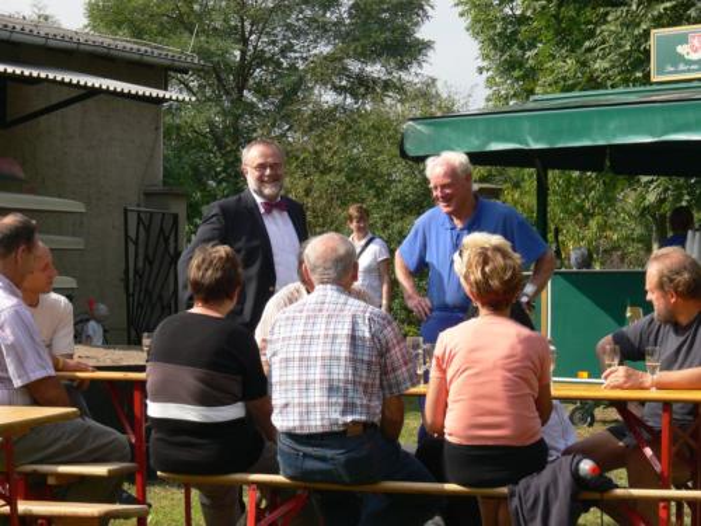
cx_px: 350
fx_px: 2390
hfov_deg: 16.7
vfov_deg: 12.6
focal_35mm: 118
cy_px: 263
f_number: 5.6
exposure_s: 1/200
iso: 80
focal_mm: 25
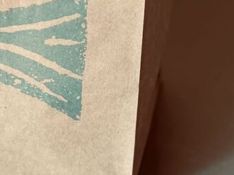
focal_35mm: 143
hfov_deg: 13.6
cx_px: -9
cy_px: 12
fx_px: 967
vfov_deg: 10.3
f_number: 1.78
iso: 100
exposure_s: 1/229
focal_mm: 6.76
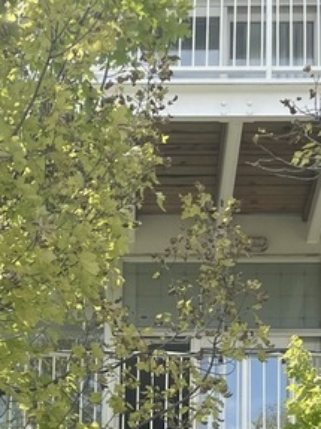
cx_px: 72
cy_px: 670
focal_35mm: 98
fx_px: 1213
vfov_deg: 17.7
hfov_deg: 15.0
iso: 32
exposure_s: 1/1092
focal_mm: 4.2
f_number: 1.6
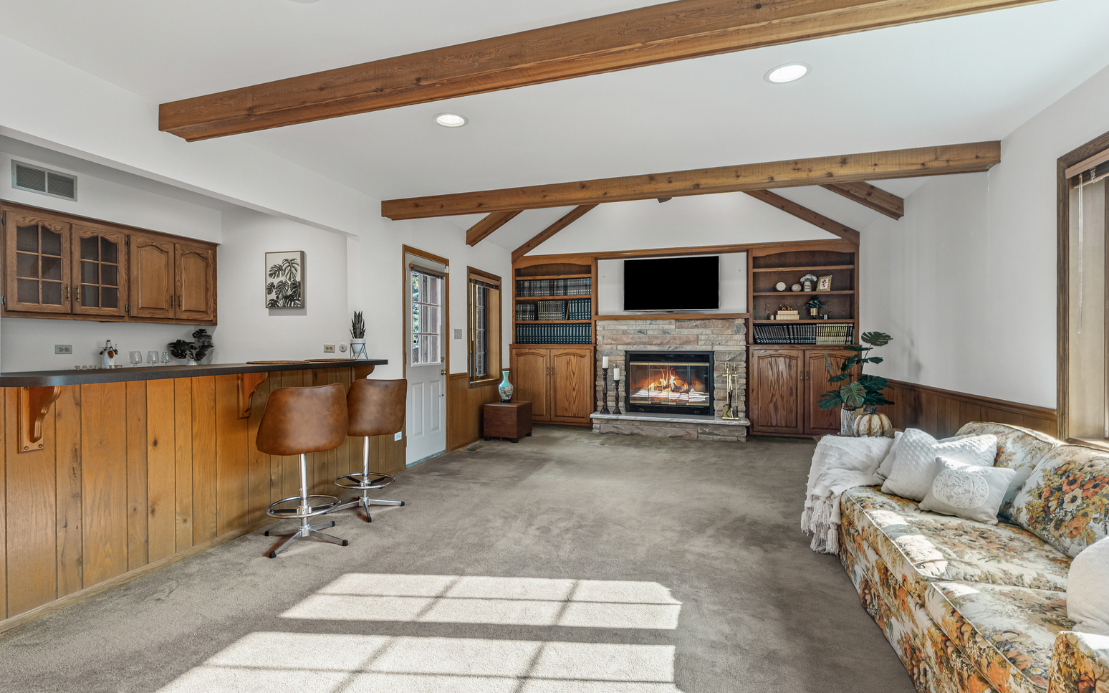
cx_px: 532
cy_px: 353
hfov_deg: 97.8
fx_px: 484
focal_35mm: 16
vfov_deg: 71.2
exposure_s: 1/8
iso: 250
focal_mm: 10
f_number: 8
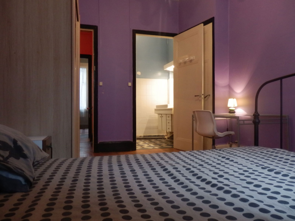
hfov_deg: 69.4
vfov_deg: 54.9
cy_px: 110
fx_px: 213
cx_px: 148
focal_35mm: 25
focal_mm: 4.5
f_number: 3
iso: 400
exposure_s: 1/25
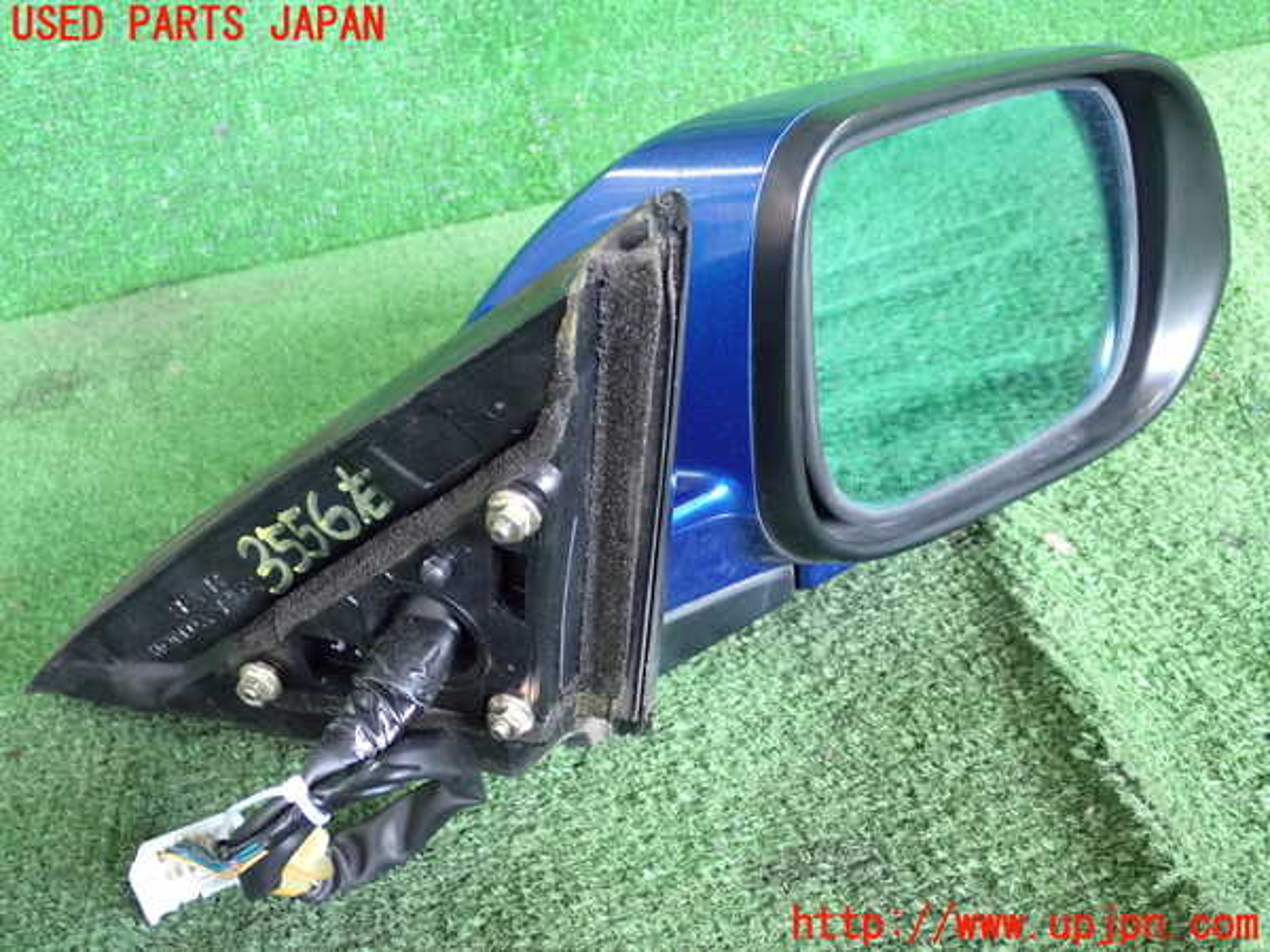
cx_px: 635
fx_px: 1724
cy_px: 476
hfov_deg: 40.4
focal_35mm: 47
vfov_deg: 30.9
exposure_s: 1/125
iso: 1250
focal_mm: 8.4
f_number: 3.1
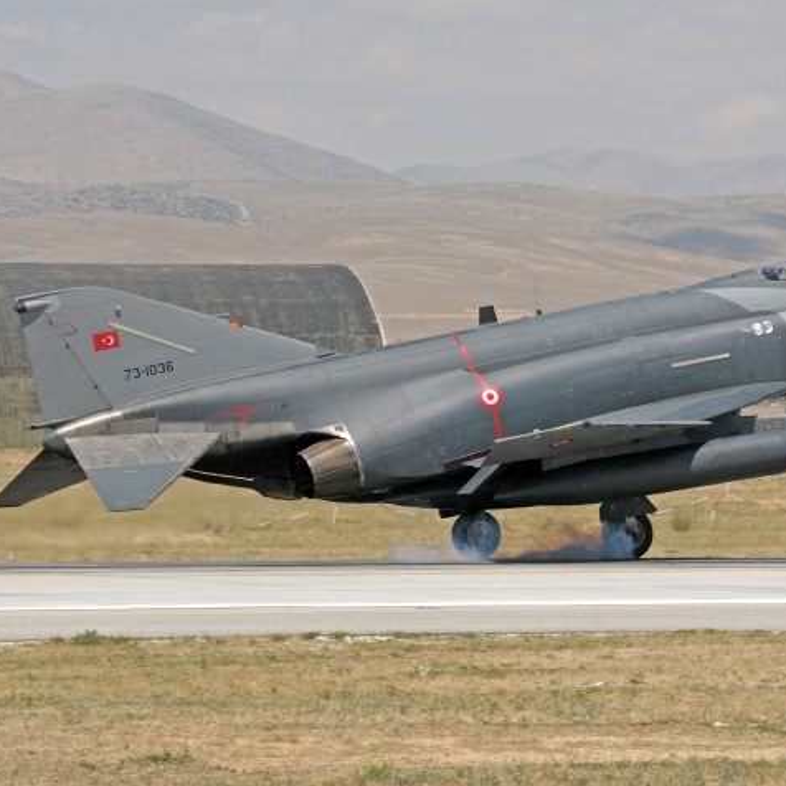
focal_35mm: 248
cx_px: 573
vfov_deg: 7.1
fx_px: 6371
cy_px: 381
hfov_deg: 7.1
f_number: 8
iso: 400
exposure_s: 1/1600
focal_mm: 116
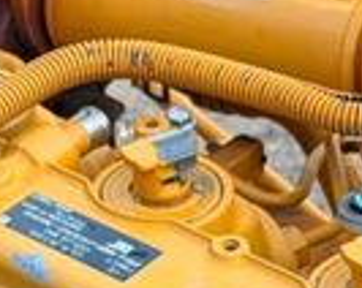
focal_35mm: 212
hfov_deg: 9.1
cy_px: 394
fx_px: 2268
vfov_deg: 7.2
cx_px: 250
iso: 64
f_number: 1.78
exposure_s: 1/286
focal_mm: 6.76
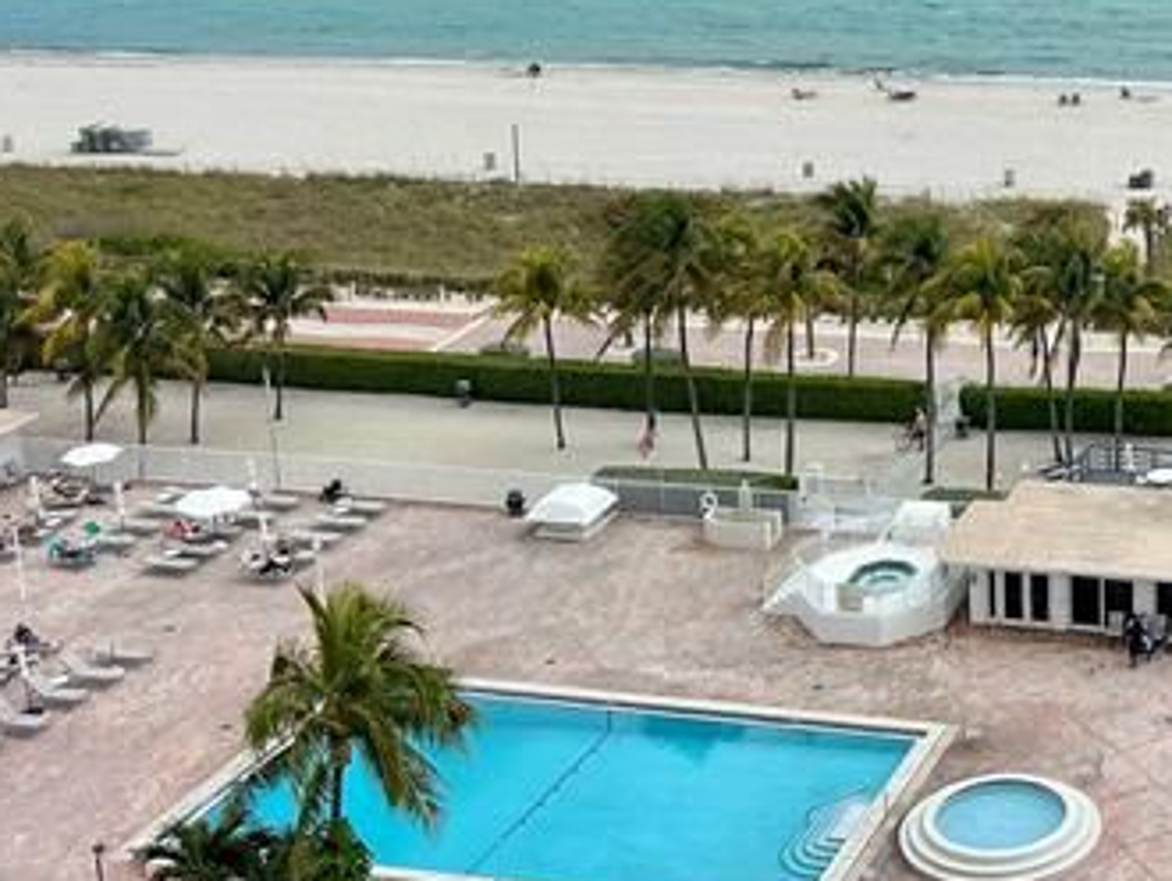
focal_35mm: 63
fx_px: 2135
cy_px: 110
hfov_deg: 28.4
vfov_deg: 22.8
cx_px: 1232
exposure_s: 1/4831
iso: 50
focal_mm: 5.7
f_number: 1.5
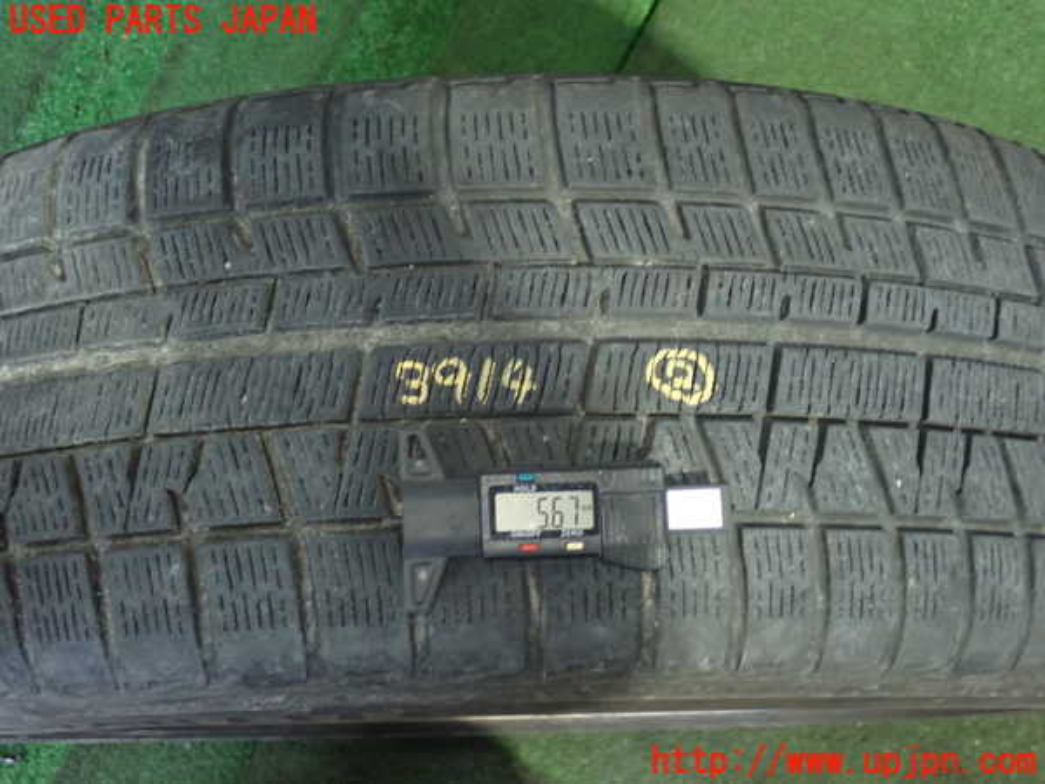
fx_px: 1630
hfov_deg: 35.5
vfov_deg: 27.0
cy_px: 392
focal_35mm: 54
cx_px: 522
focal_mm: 9.65
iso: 1000
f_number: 3.3
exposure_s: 1/13
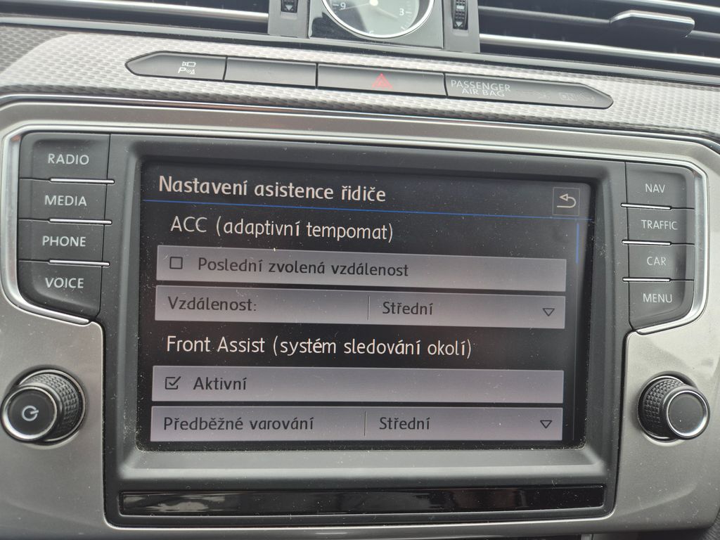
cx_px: 360
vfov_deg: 58.9
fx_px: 478
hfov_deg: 73.9
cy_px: 270
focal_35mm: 23
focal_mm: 5.4
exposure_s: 1/67
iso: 32
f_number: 1.8
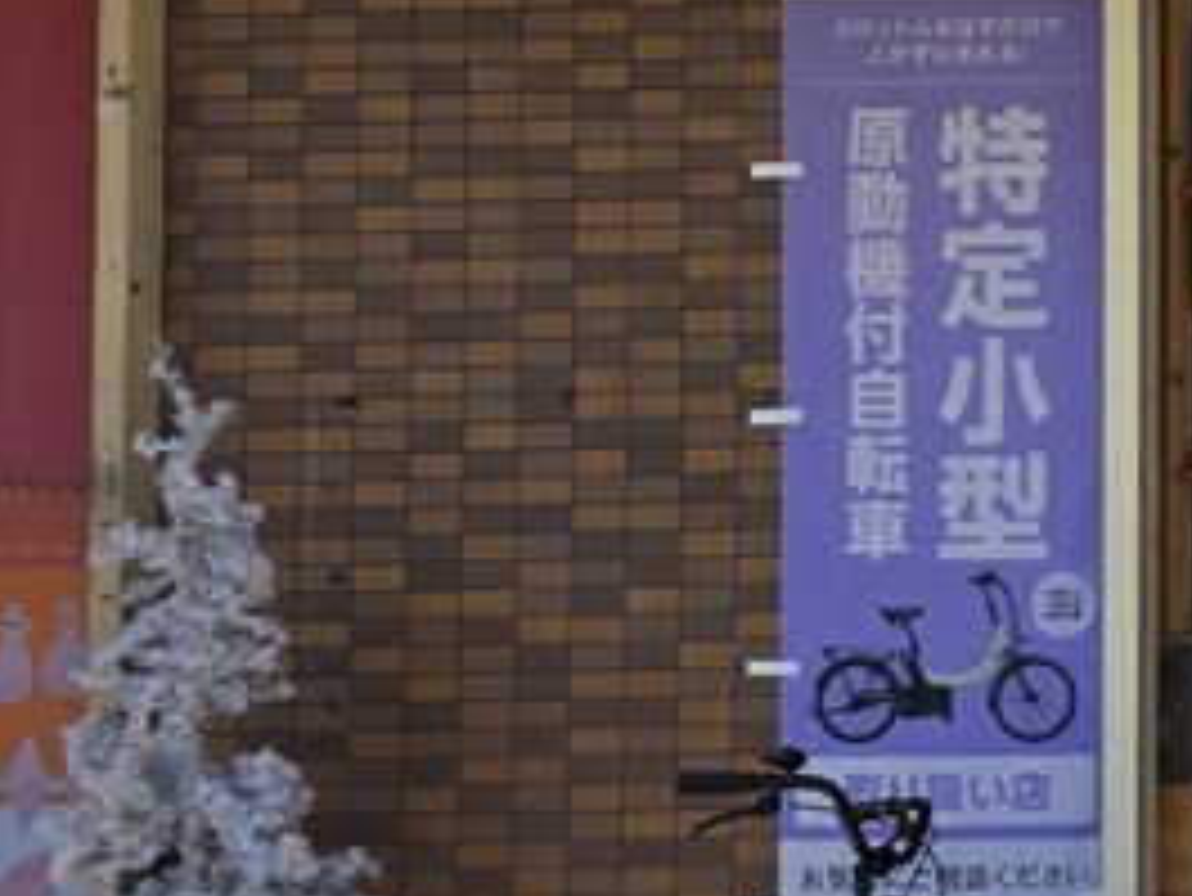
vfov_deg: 13.3
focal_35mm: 111
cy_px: 198
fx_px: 3824
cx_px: 2586
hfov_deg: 14.0
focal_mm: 6.3
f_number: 1.7
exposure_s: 1/2122
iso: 80
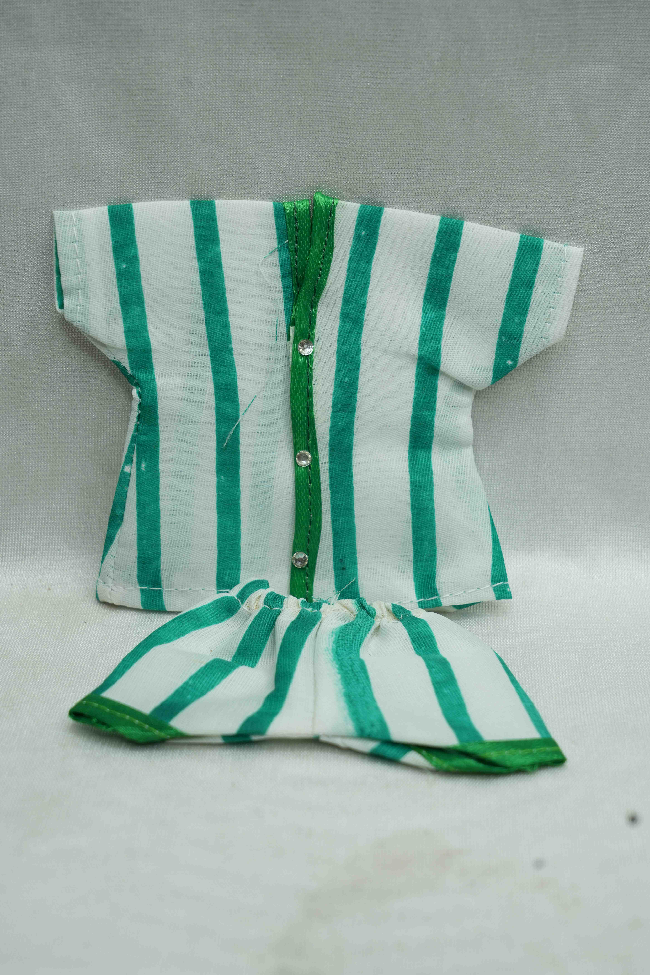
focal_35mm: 60
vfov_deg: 33.4
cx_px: 325
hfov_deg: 22.6
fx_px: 1625
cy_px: 488
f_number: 7.1
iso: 250
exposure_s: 1/80
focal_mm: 60
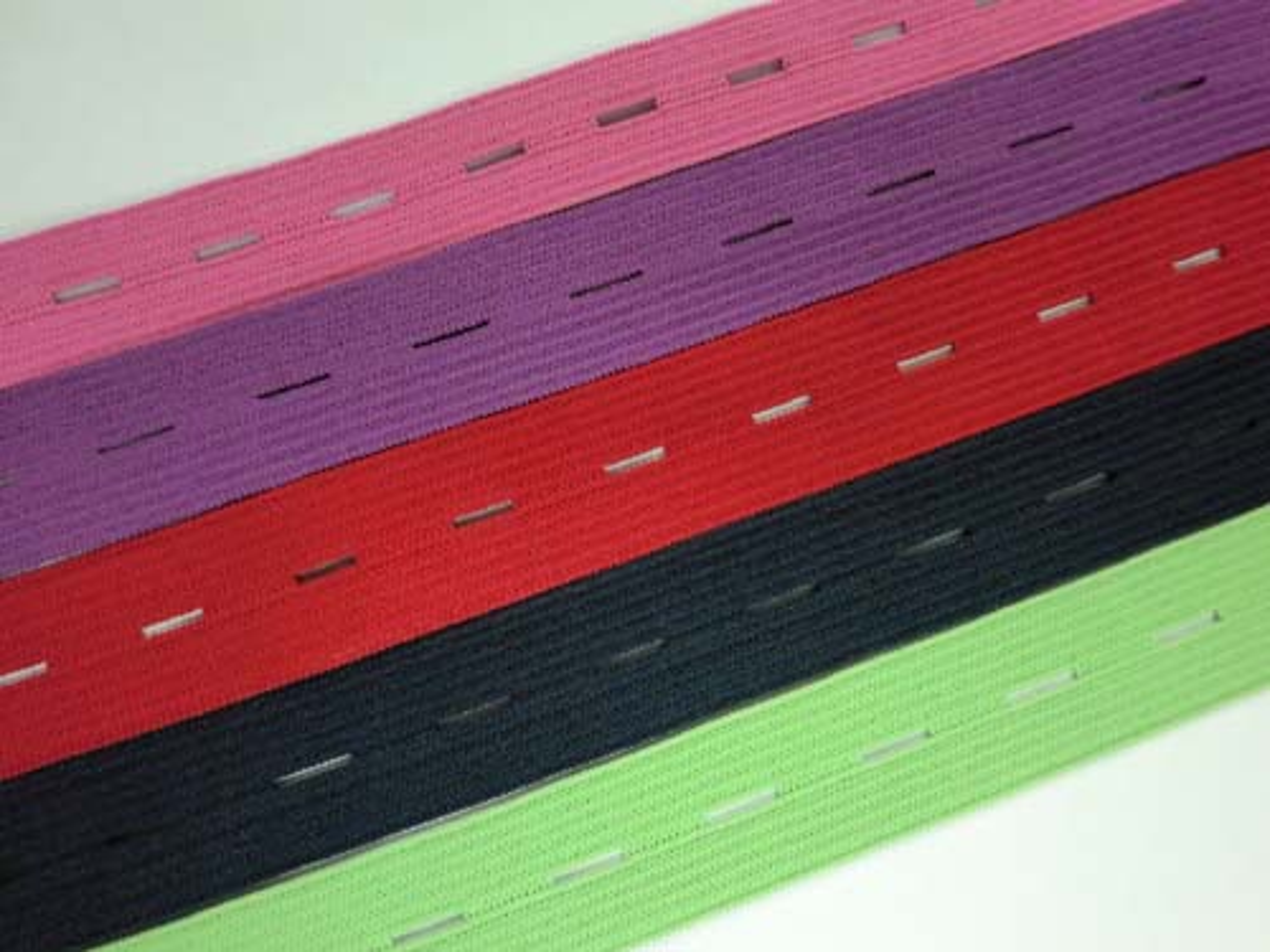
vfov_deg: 53.1
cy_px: 476
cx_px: 635
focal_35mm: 26
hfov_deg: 67.3
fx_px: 954
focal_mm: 4.7
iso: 200
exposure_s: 1/60
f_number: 2.8
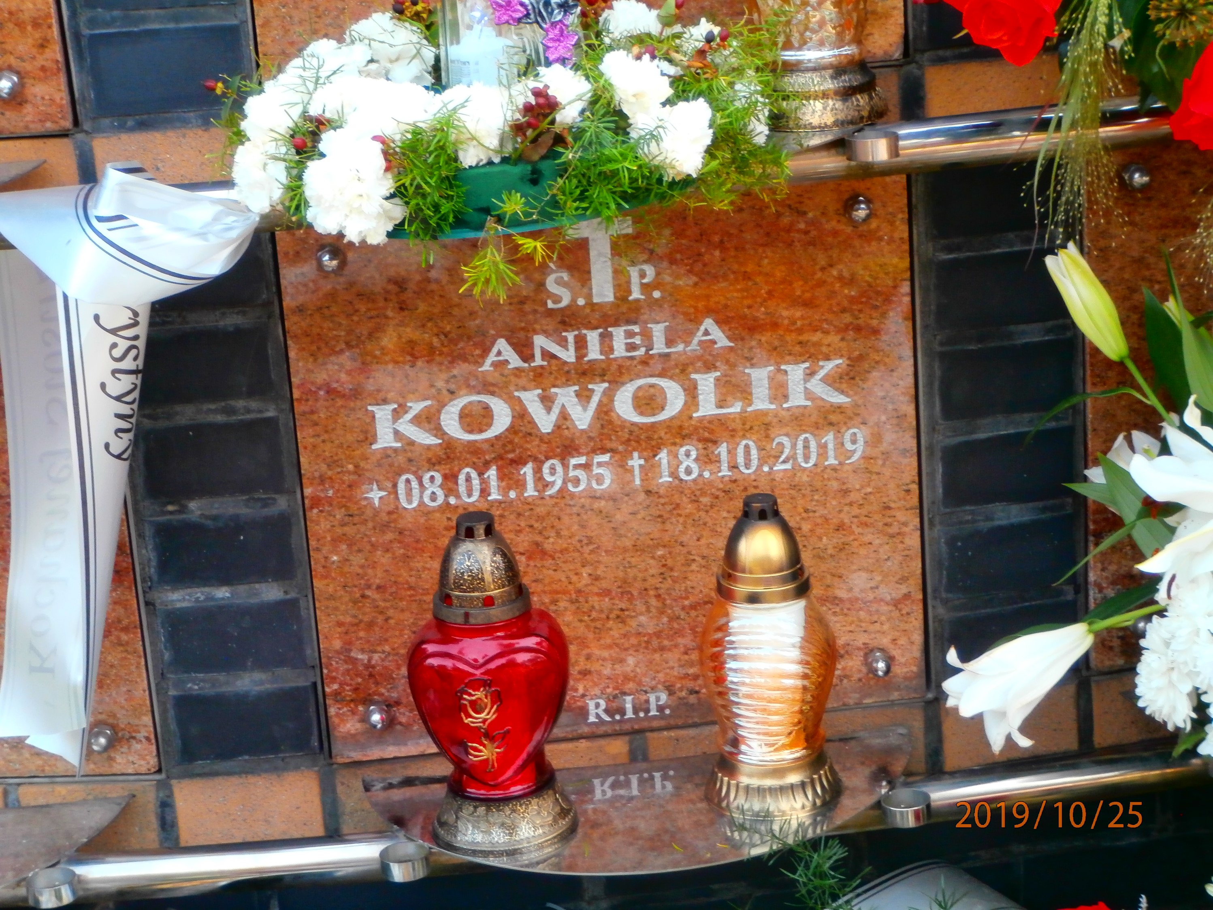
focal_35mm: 86
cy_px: 455
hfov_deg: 22.8
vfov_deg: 17.2
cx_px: 606
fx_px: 3013
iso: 200
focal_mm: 15.16
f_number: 5
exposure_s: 1/80
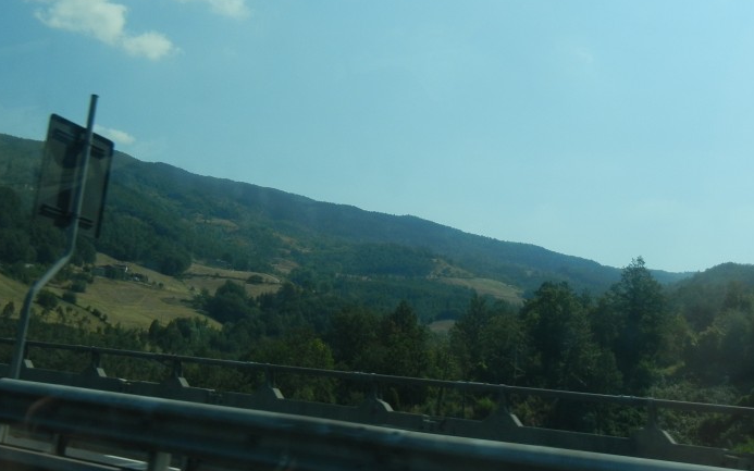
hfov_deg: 42.6
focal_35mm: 47
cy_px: 159
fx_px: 966
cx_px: 395
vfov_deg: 27.3
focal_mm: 5.4
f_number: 7
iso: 160
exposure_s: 1/658
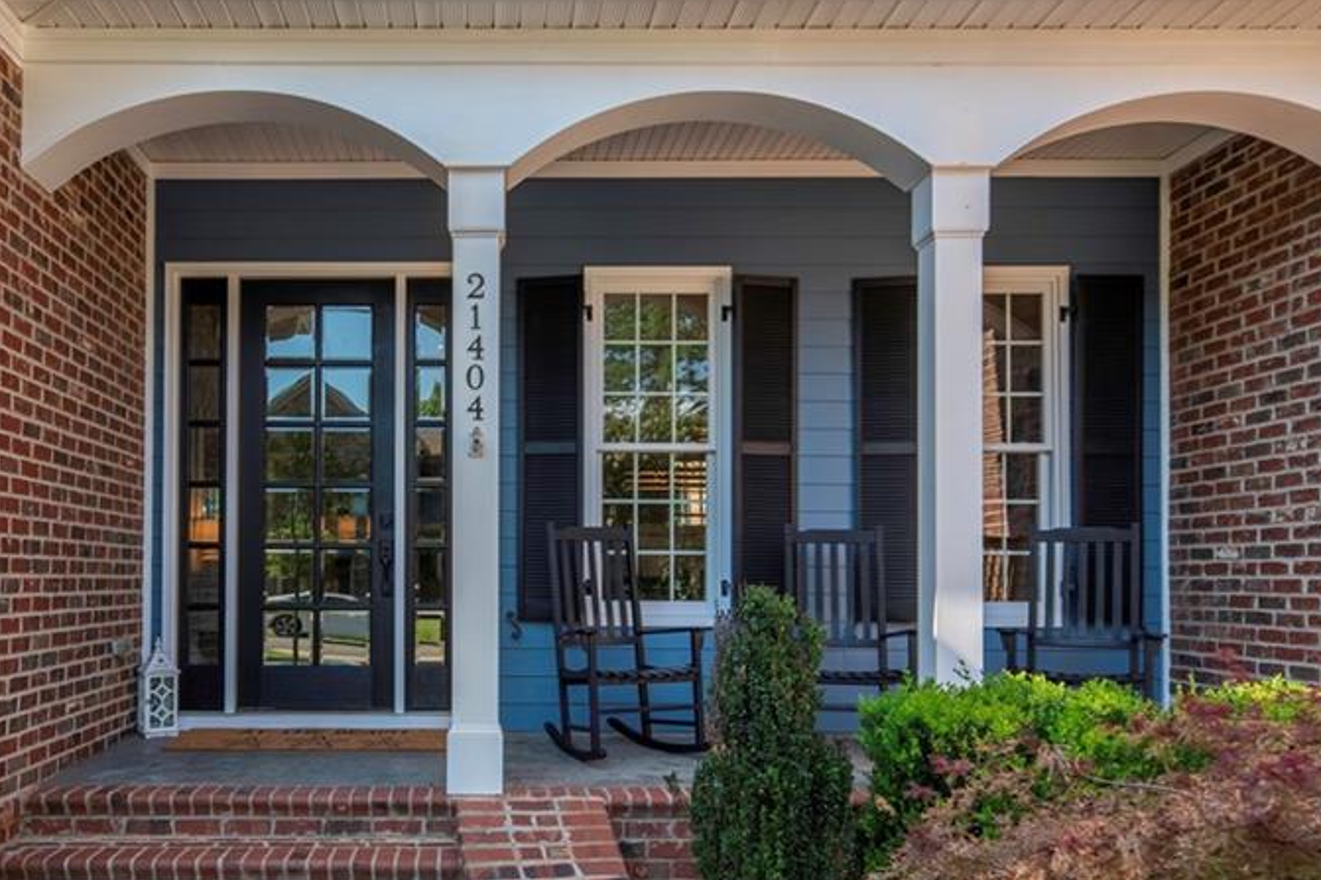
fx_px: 1064
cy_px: 566
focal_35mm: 29
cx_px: 465
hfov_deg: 62.4
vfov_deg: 44.5
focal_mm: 19
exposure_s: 1/4000
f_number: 6.3
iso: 320
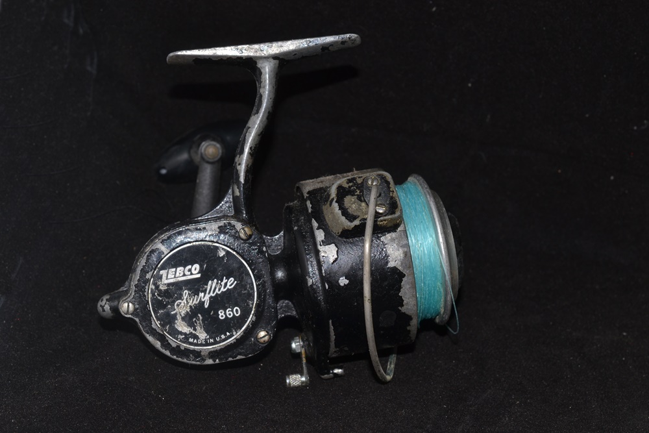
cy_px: 216
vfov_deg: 22.6
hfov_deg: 33.4
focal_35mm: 60
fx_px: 1082
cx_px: 324
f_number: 8
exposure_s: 1/60
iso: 100
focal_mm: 40
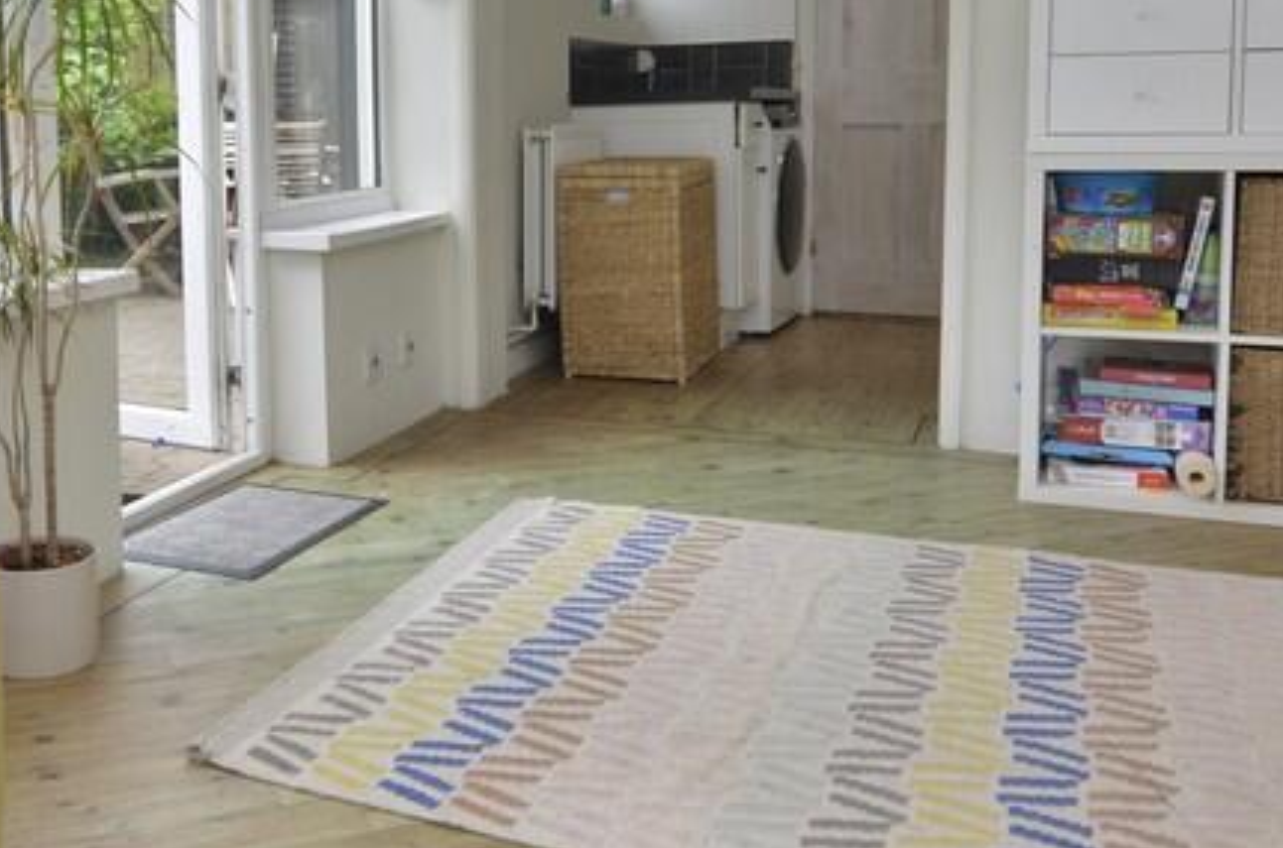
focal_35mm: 39
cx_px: 342
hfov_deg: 47.8
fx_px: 1393
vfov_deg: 33.4
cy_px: 244
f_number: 5.6
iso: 400
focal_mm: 11
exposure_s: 1/60
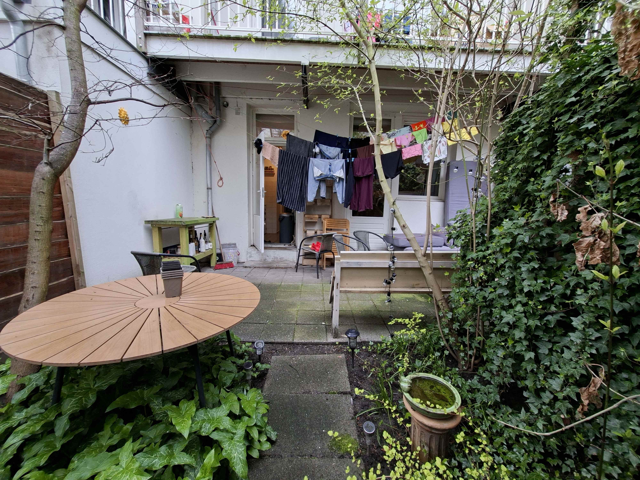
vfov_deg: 89.9
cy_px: 240
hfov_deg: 106.2
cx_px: 320
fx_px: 240
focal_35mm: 13
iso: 80
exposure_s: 1/40
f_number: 2.2
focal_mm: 1.74
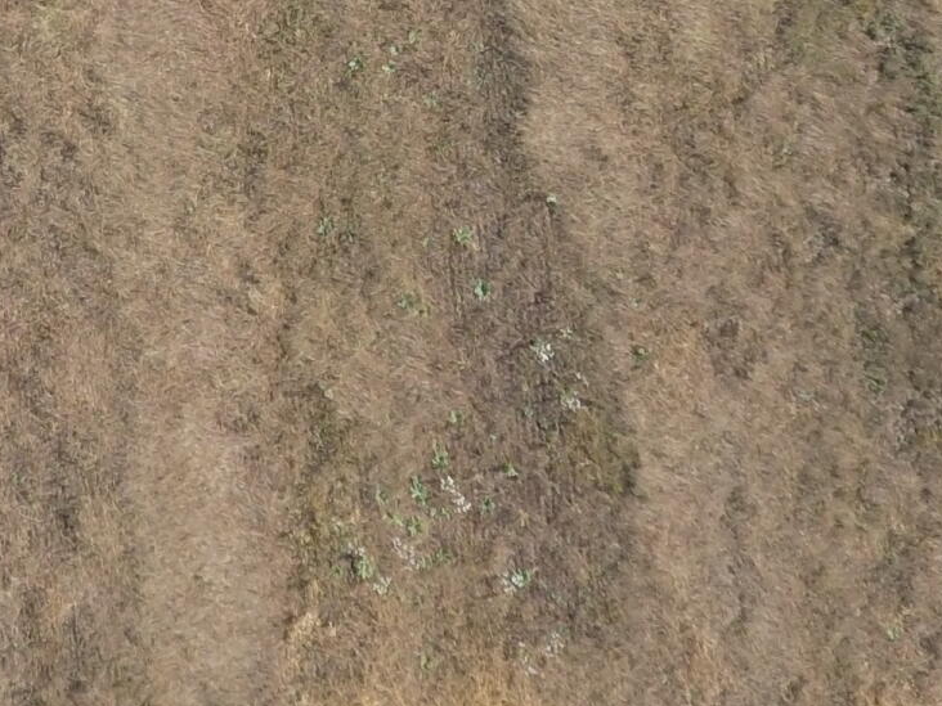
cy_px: -354
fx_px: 2231
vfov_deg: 16.4
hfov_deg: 21.7
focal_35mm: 82
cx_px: -263
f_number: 2.8
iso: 100
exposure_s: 1/488
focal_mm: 3.61
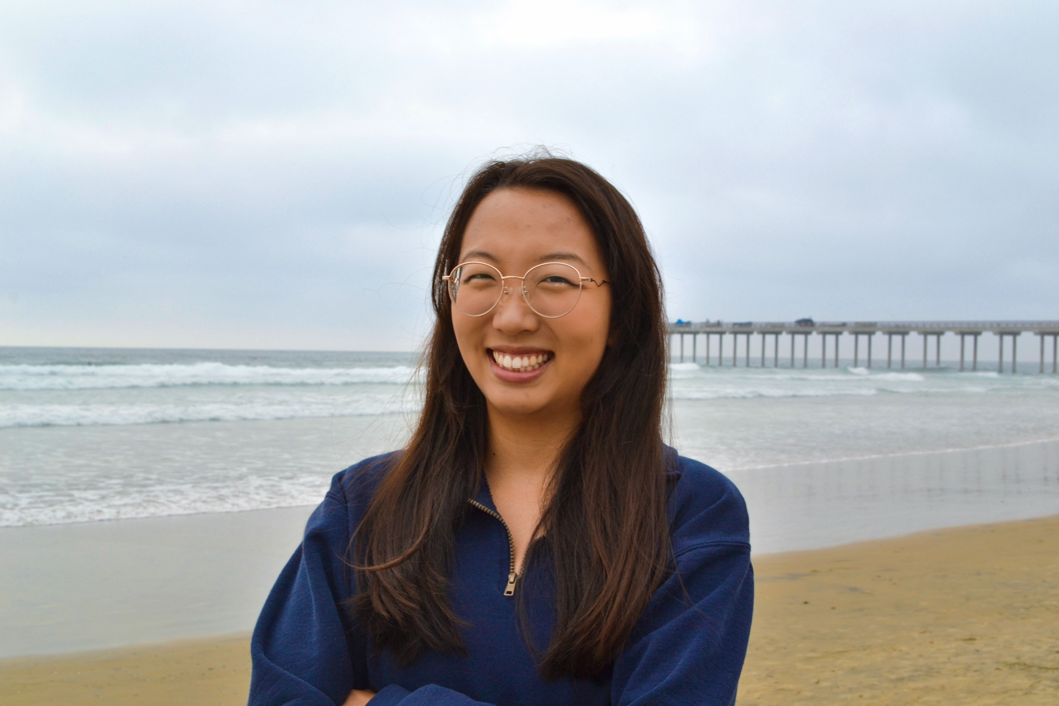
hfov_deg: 38.9
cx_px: 530
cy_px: 353
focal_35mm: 51
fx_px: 1500
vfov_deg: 26.5
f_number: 10
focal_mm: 34
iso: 110
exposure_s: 1/80
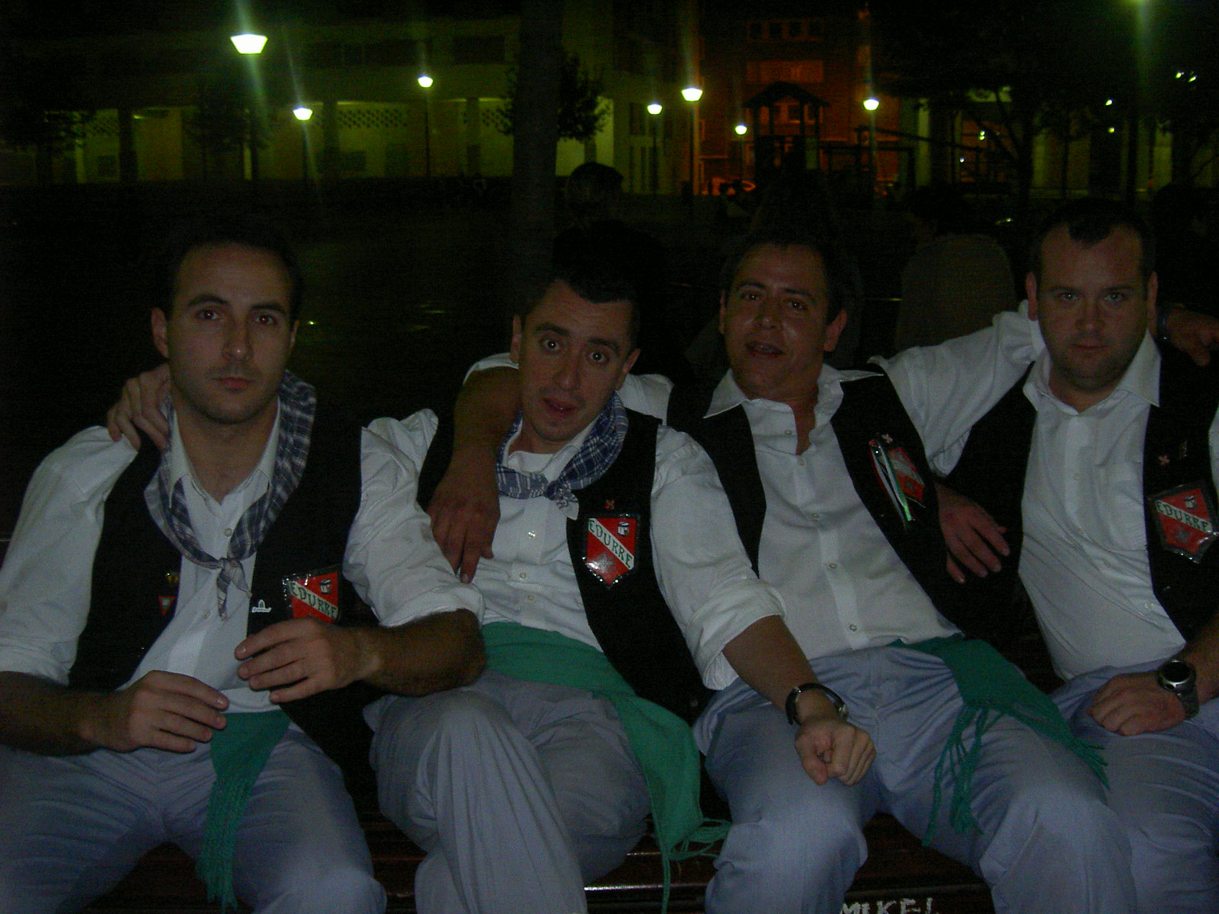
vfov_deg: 36.8
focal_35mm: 39
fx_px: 1373
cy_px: 457
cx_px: 610
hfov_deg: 47.9
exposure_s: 1/59.5
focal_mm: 8
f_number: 2.8
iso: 100
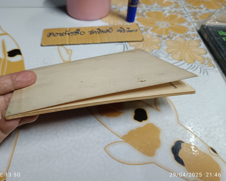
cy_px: 84
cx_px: 95
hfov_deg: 61.9
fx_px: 187
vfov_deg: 51.5
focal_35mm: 28
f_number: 1.7
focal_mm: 5.31
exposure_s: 1/25
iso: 957
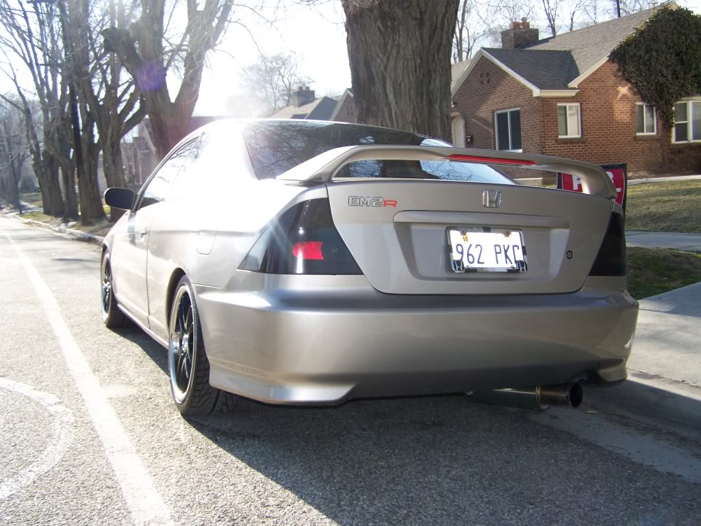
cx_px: 350
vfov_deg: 37.7
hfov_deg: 49.0
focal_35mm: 38
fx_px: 770
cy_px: 263
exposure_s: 1/320
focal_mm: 6.3
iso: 64
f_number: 2.8
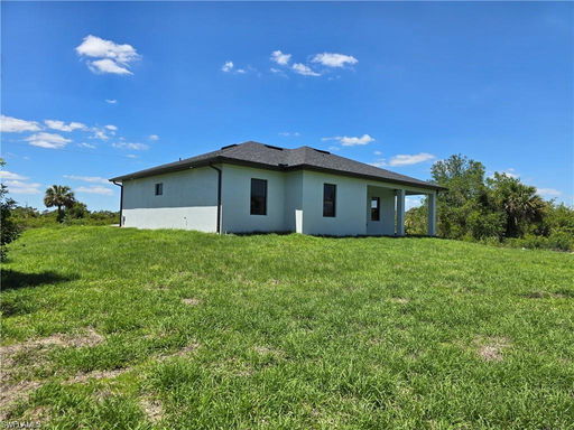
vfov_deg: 58.9
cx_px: 287
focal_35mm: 23
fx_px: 381
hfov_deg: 73.9
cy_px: 215
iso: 12
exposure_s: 1/1033
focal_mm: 6.3
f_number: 1.7
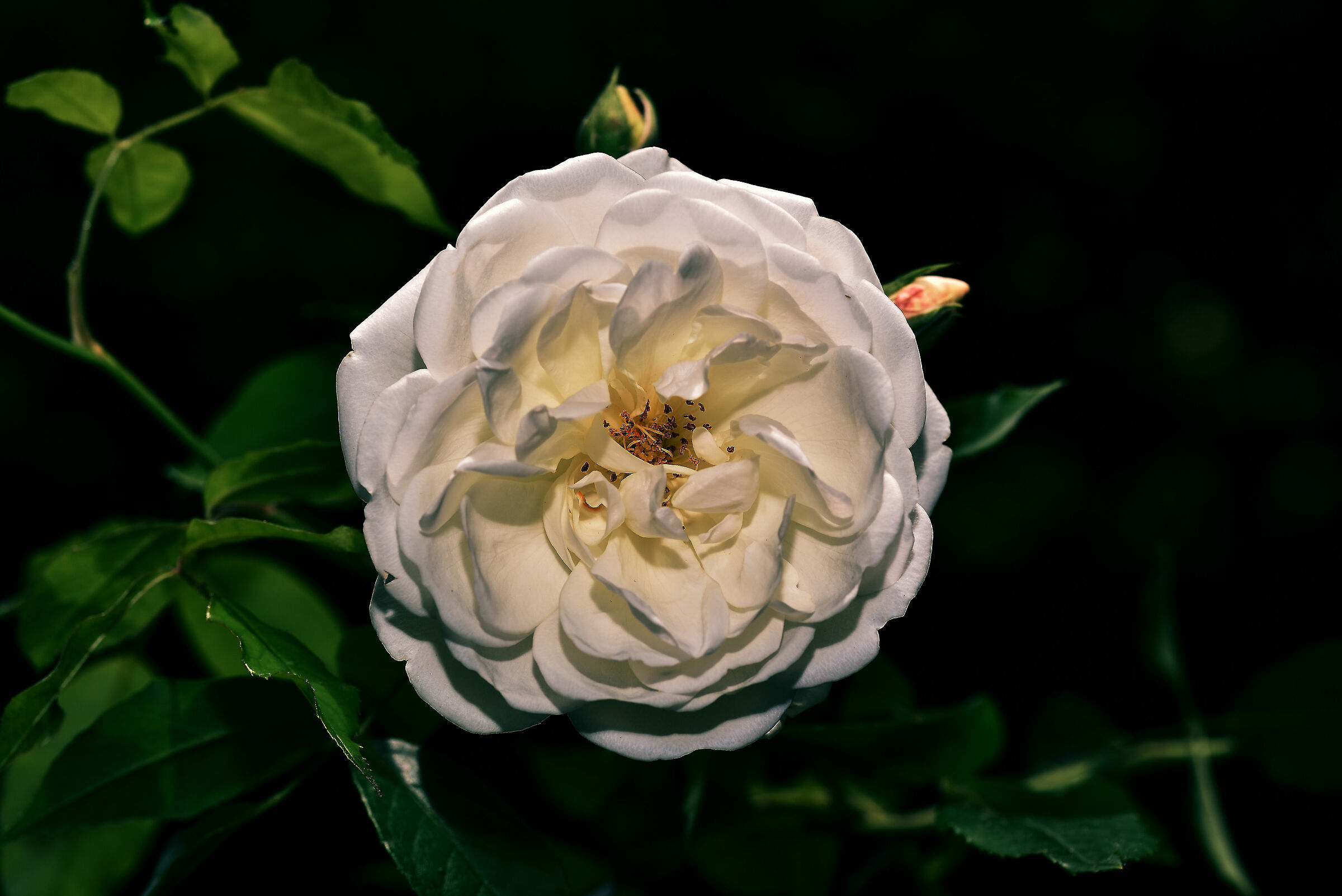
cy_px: 448
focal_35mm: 100
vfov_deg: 13.7
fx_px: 3729
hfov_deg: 20.4
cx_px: 671
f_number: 11
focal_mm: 100
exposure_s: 1/250
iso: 100
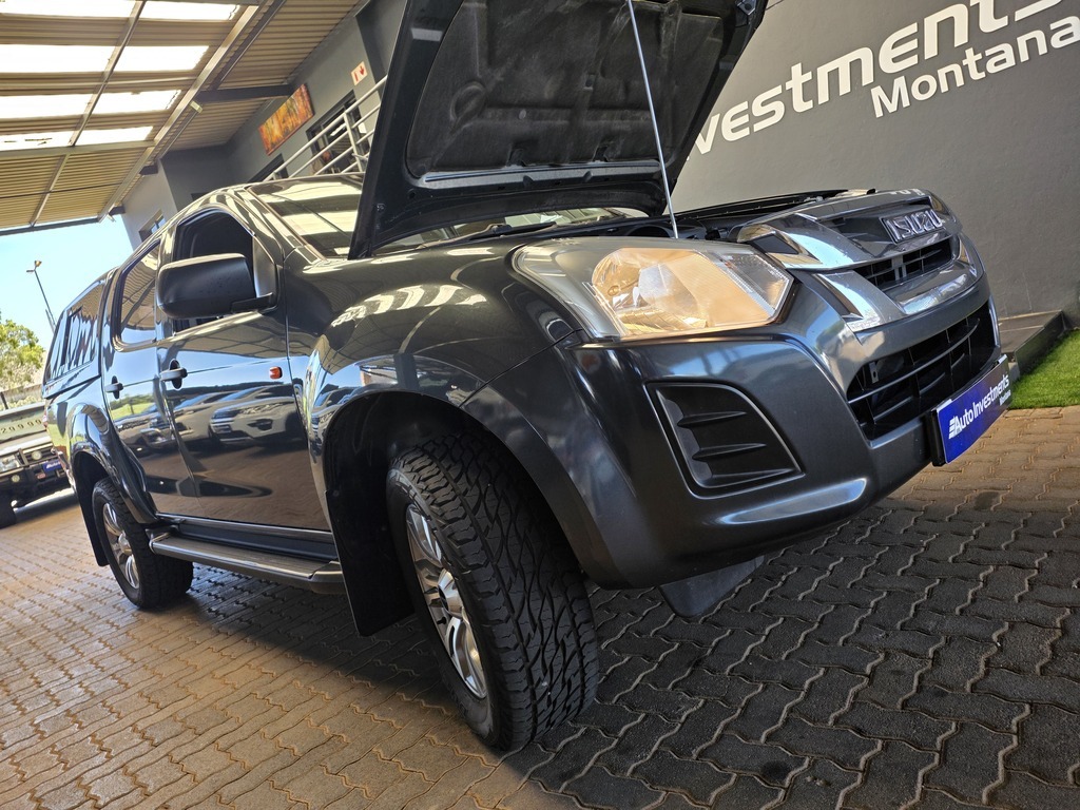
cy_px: 405
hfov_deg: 73.9
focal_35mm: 23
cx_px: 540
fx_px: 718
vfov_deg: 58.9
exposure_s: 1/180
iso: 50
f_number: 1.7
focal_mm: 6.25
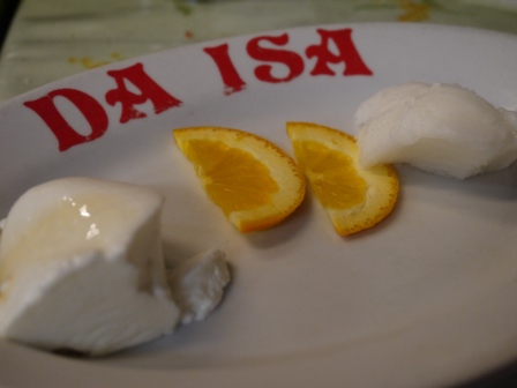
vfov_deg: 28.0
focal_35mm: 52
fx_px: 777
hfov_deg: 36.8
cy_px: 194
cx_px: 258
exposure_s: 1/60
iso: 1000
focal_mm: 26
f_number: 5
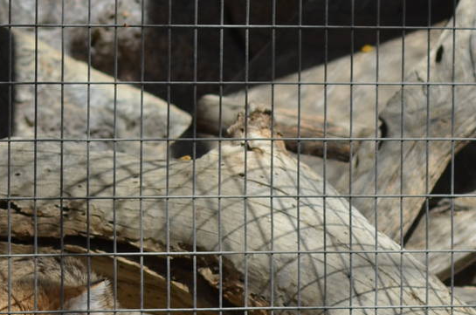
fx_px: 4064
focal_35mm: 308
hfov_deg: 6.7
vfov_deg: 4.4
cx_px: -41
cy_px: 337
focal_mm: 70
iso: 200
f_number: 6.3
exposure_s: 1/640
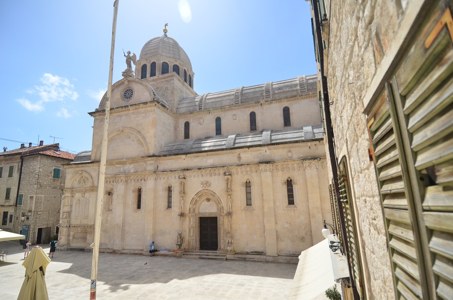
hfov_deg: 90.1
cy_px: 150
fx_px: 226
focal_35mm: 18
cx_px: 226
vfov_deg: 67.1
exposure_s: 1/8000
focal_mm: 12
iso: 640
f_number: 4.5
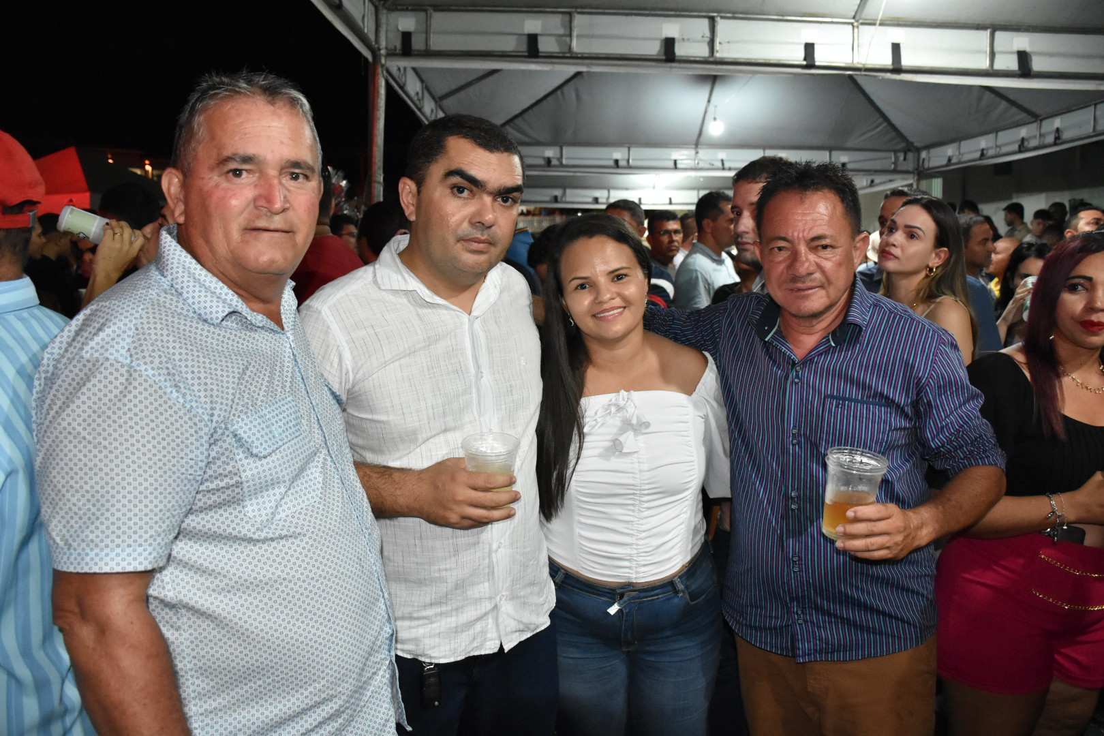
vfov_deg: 47.9
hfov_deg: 67.4
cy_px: 368
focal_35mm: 27
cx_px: 552
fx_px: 828
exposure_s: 1/100
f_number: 3.5
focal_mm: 18
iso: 2500
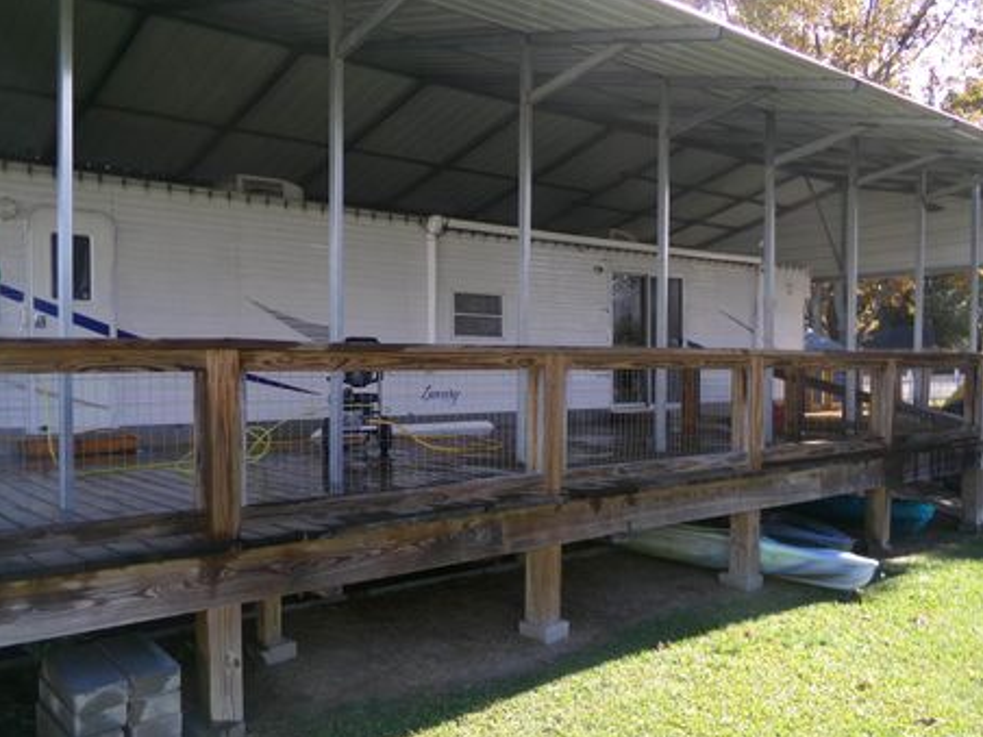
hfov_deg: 58.4
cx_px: 489
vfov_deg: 45.4
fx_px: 880
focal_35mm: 31
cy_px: 390
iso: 100
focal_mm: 5
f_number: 3.8
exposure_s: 1/200
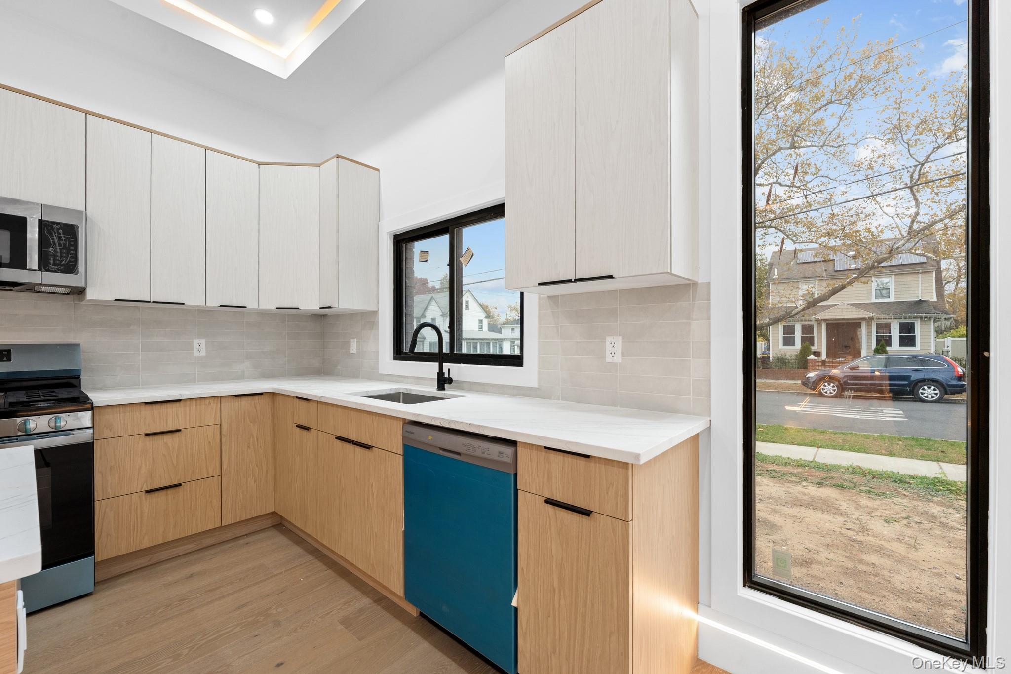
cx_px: 506
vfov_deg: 81.2
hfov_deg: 104.3
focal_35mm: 14
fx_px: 393
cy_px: 337
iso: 800
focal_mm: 14
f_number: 10
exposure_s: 1/6
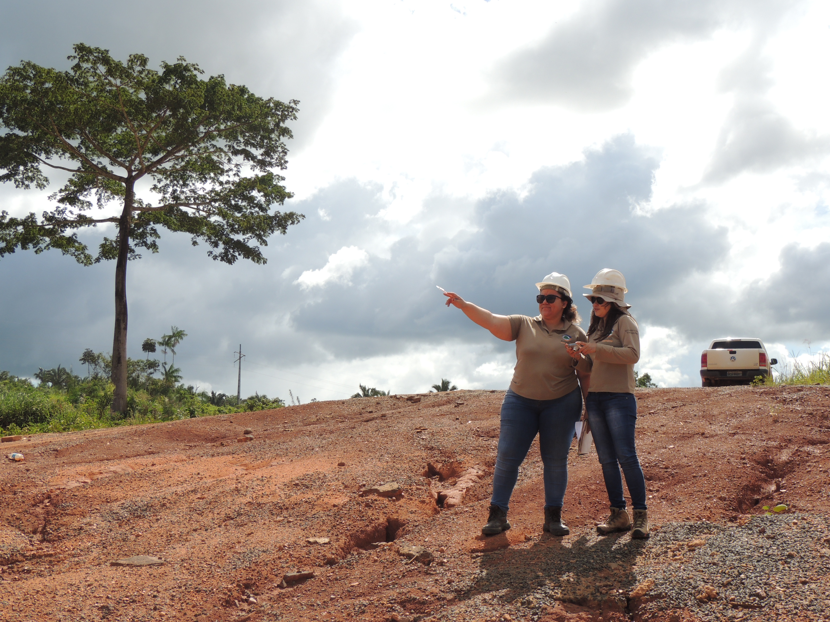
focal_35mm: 43
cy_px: 311
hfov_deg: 43.9
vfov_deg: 33.6
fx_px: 1031
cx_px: 415
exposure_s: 1/640
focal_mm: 7.6
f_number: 3.4
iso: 100
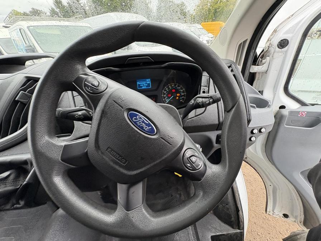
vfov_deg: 85.7
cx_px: 160
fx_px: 130
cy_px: 120
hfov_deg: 102.1
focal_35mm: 14
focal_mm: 2.22
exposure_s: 1/94
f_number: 2.2
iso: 200
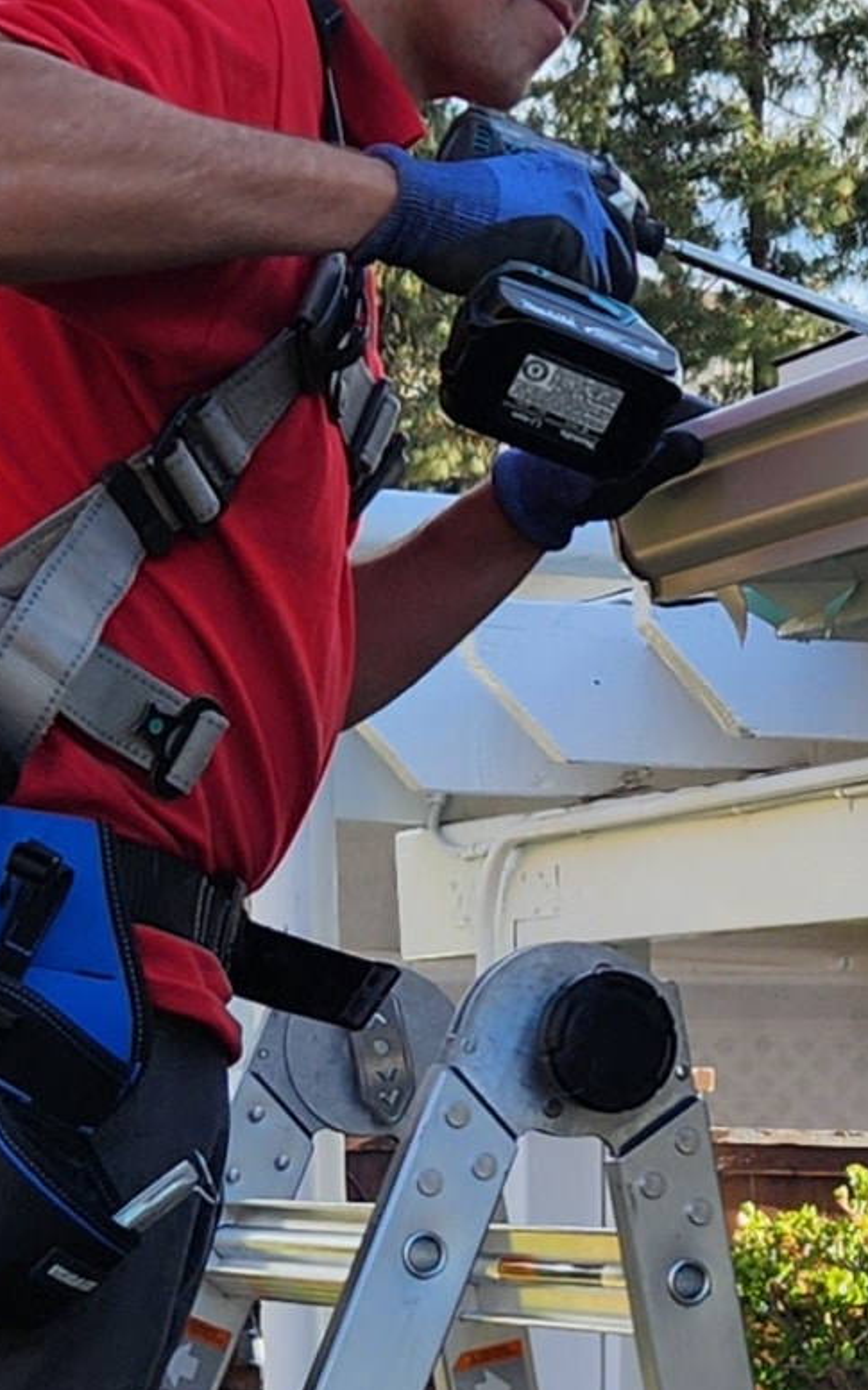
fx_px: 1402
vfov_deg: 50.6
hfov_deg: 34.4
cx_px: 435
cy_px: 352
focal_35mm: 37
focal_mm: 5.4
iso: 20
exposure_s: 1/769
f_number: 1.8
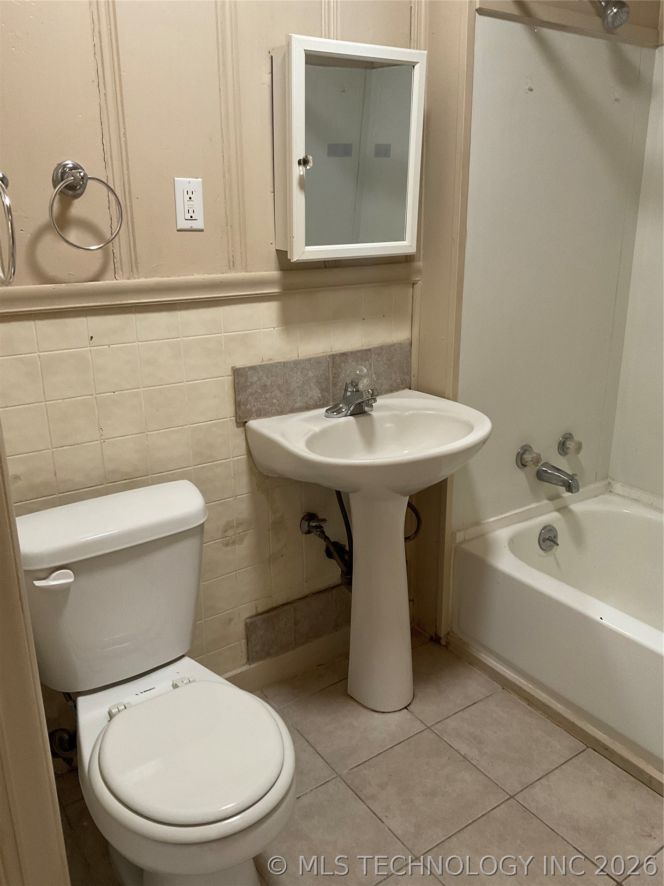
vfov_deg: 61.7
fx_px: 742
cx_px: 332
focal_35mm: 29
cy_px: 443
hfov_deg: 48.2
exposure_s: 1/60
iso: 160
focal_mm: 3
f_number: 1.8
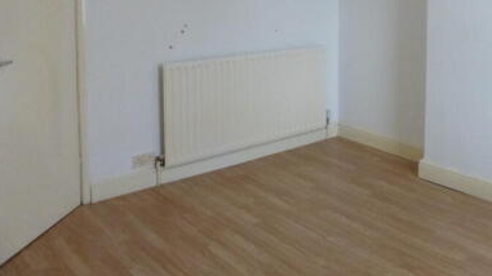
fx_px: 522
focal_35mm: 40
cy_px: 12
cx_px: 352
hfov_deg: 49.0
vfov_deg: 28.2
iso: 800
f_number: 4
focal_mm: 4.3
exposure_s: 1/160
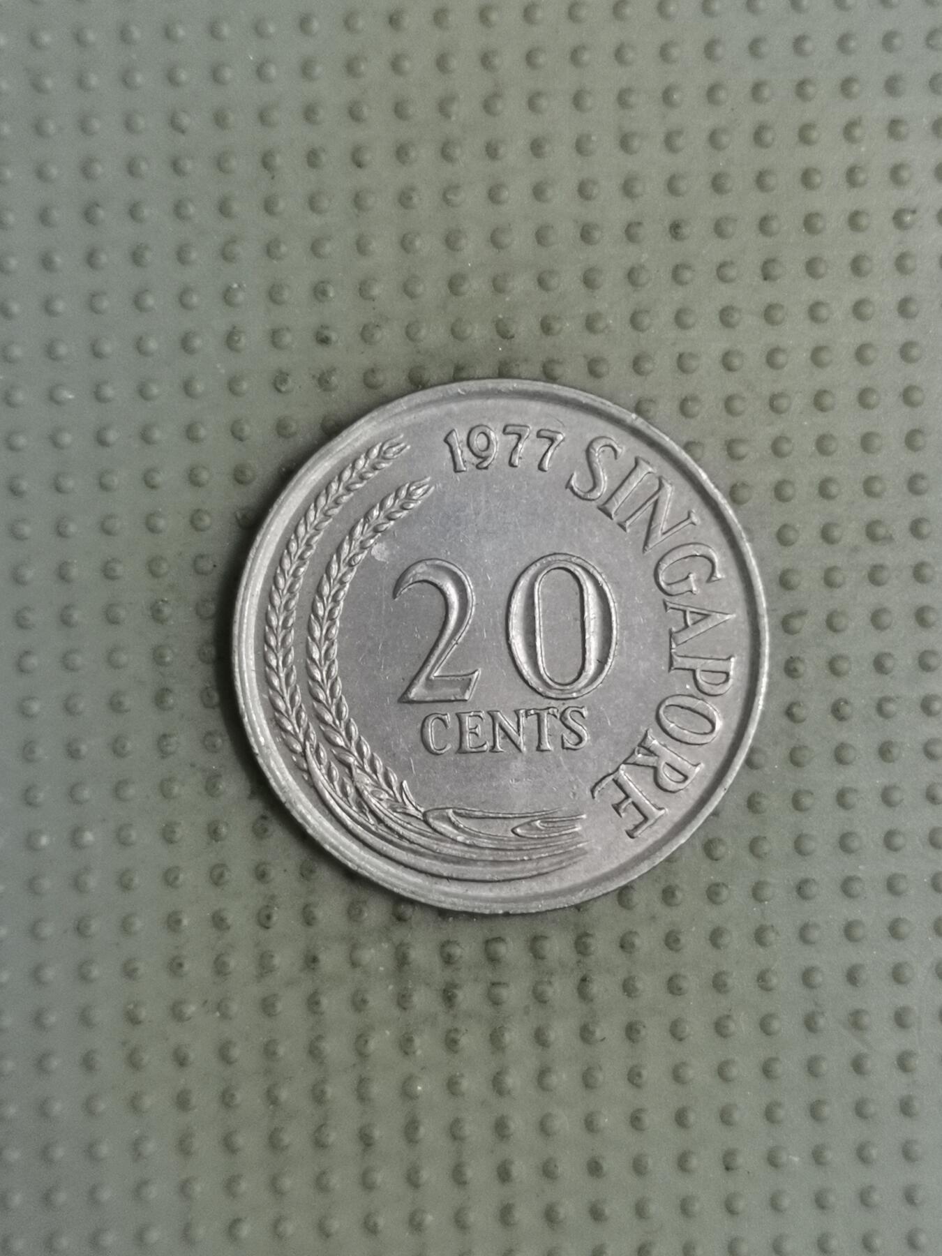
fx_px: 1887
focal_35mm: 52
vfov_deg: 36.8
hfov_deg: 28.0
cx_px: 471
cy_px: 628
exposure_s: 1/30
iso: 400
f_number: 1.8
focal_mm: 4.75
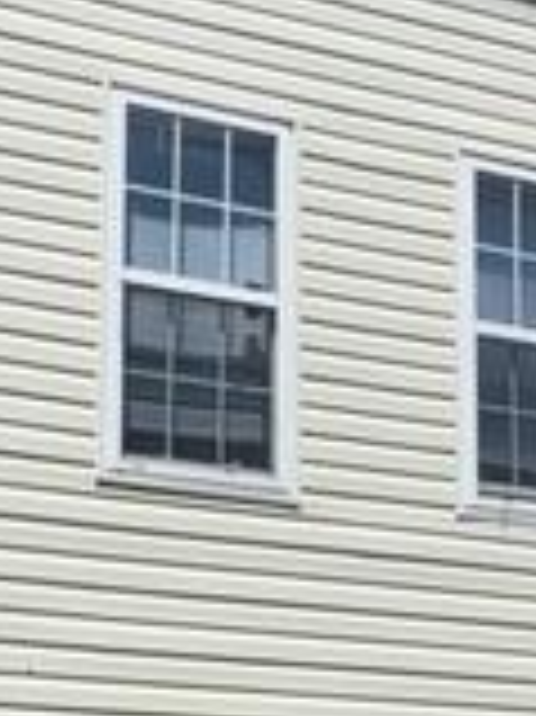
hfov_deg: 15.4
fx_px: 1964
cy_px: 730
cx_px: 428
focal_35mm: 95
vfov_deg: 20.0
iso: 32
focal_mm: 2.22
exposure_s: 1/5263
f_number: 2.2
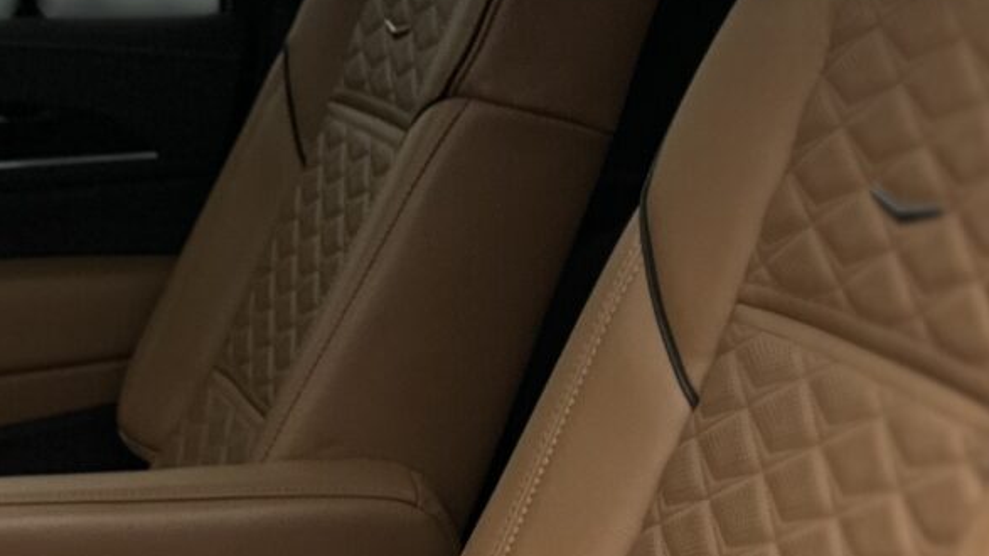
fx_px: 2989
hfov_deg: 18.6
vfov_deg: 10.4
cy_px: 756
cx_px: 155
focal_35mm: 114
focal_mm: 6.86
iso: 160
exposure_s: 1/81
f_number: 1.78
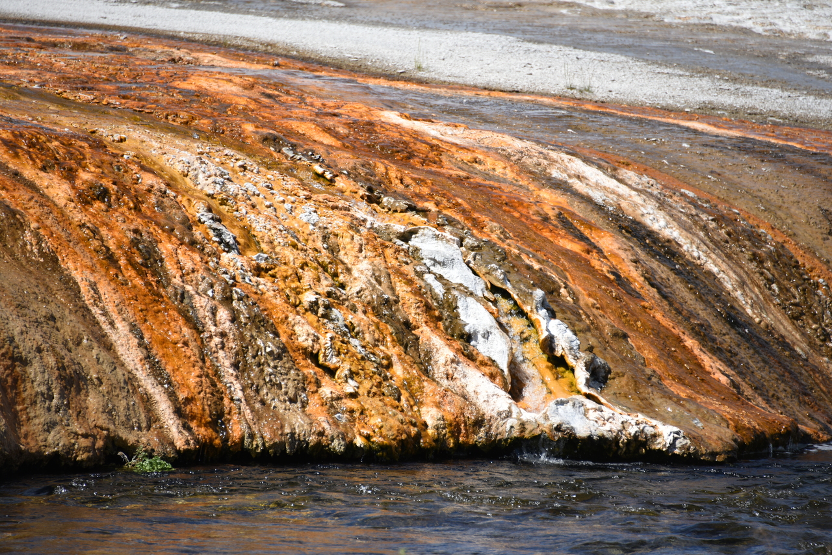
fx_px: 6934
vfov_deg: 4.6
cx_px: 416
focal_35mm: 300
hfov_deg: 6.9
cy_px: 278
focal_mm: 300
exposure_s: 1/640
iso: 140
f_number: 5.6
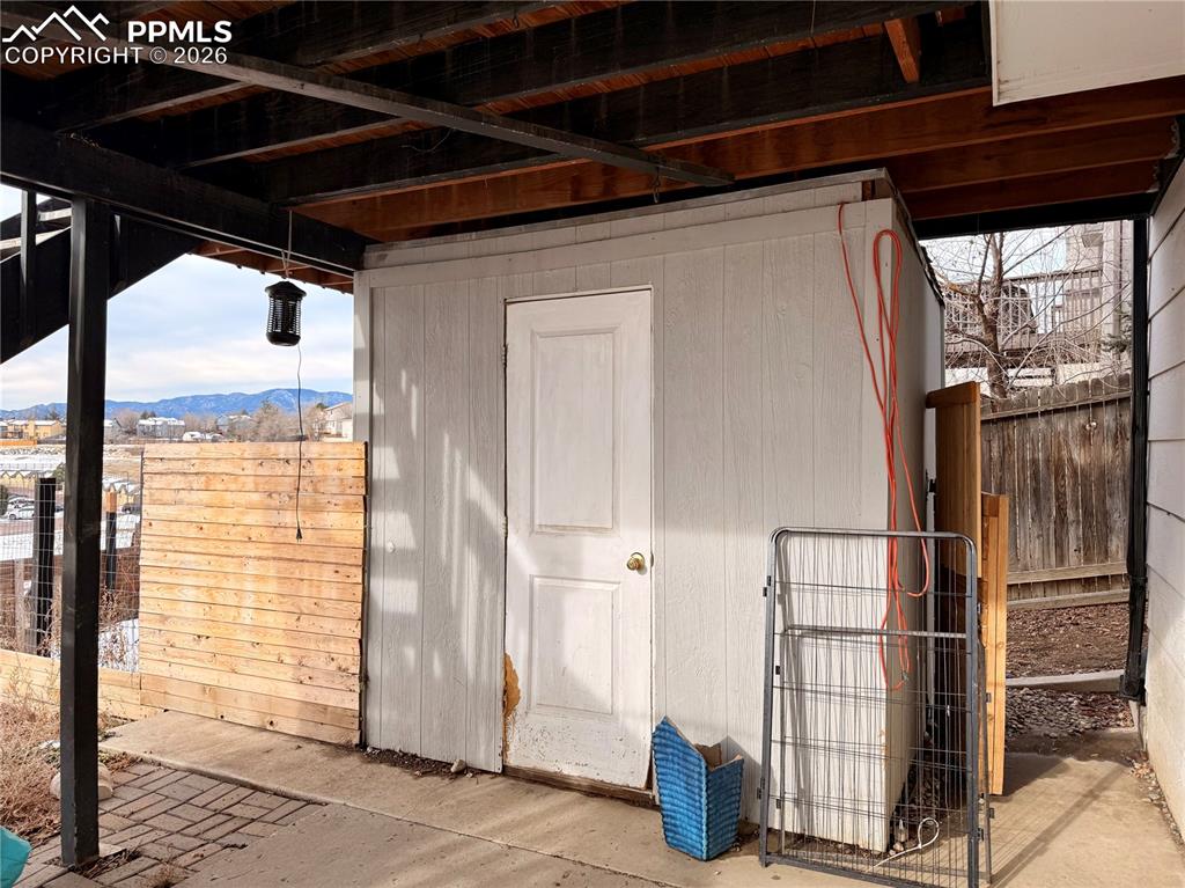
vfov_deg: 56.8
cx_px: 592
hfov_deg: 71.6
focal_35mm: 24
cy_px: 444
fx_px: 821
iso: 80
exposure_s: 1/1522
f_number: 1.78
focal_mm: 6.76
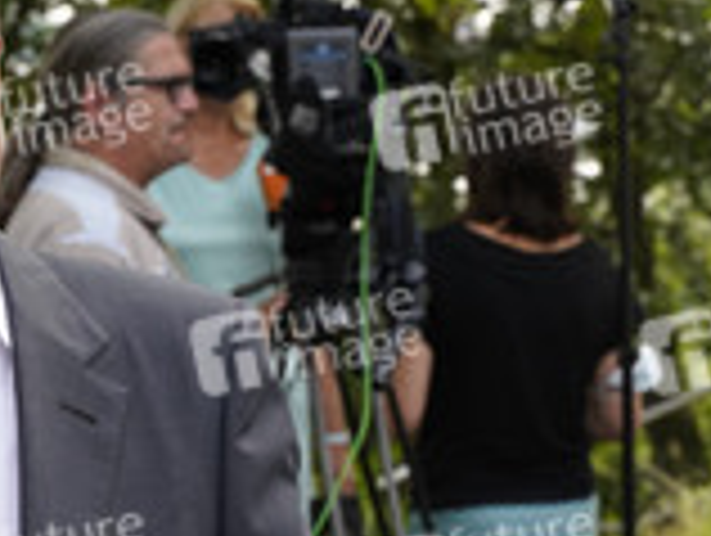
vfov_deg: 7.9
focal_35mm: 189
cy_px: 455
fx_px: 3888
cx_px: -83
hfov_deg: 10.3
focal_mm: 69
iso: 640
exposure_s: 1/250
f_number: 9
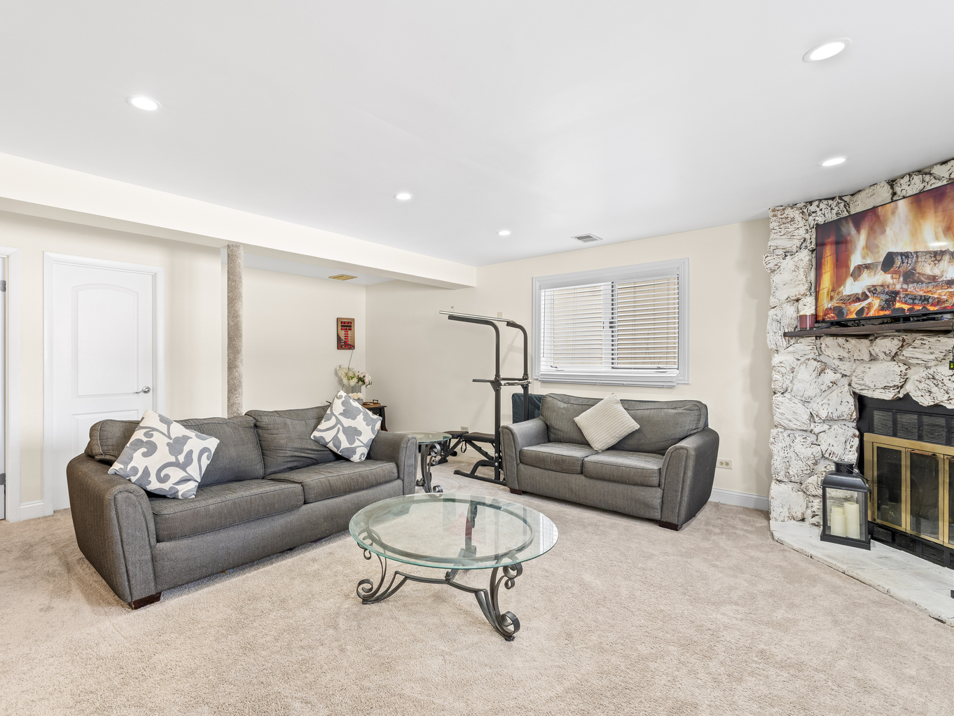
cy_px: 362
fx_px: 441
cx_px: 418
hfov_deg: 94.0
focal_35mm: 16
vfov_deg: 78.1
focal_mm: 14
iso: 640
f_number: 9
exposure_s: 1/5
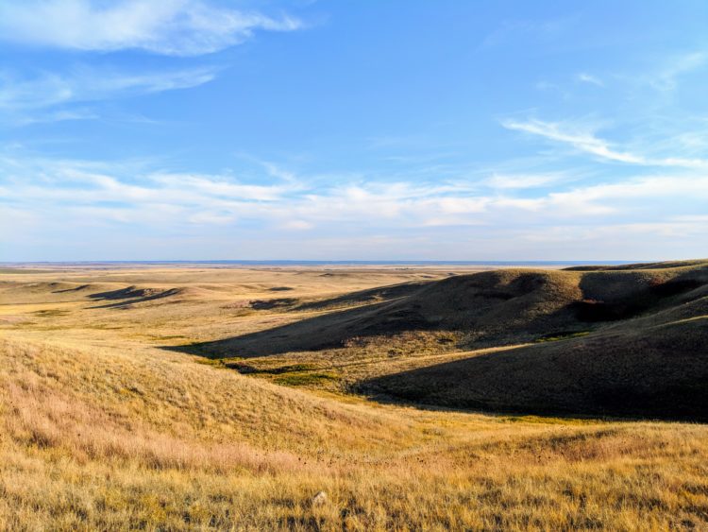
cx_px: 354
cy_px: 266
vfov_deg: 51.4
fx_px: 552
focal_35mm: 27
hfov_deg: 65.3
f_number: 1.8
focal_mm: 4.44
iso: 52
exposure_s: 1/2128
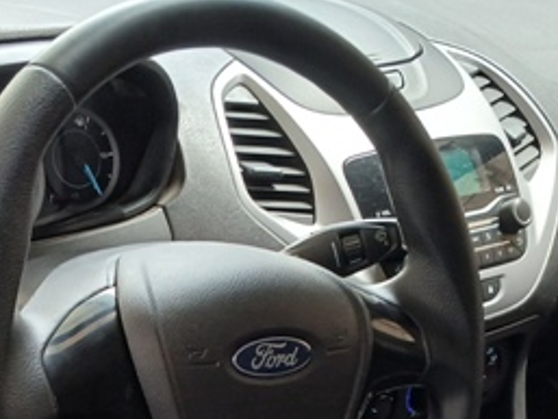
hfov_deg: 24.0
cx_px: 195
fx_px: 1306
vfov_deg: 17.0
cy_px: 573
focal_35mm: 81
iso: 200
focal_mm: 3.98
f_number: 1.8
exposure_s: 1/40
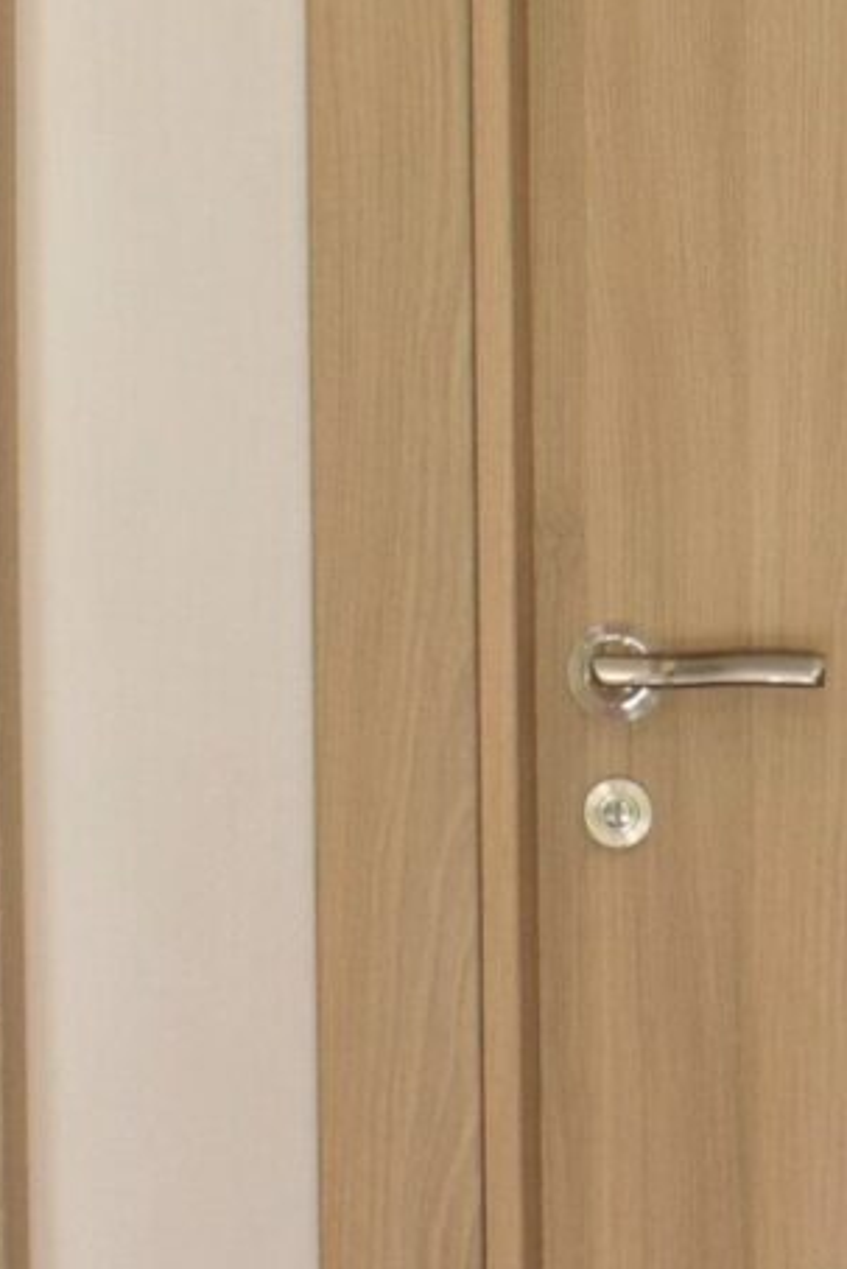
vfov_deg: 12.1
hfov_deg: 8.1
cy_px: 422
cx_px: 957
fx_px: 5959
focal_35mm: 169
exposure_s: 1/125
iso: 400
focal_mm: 20
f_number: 5.6
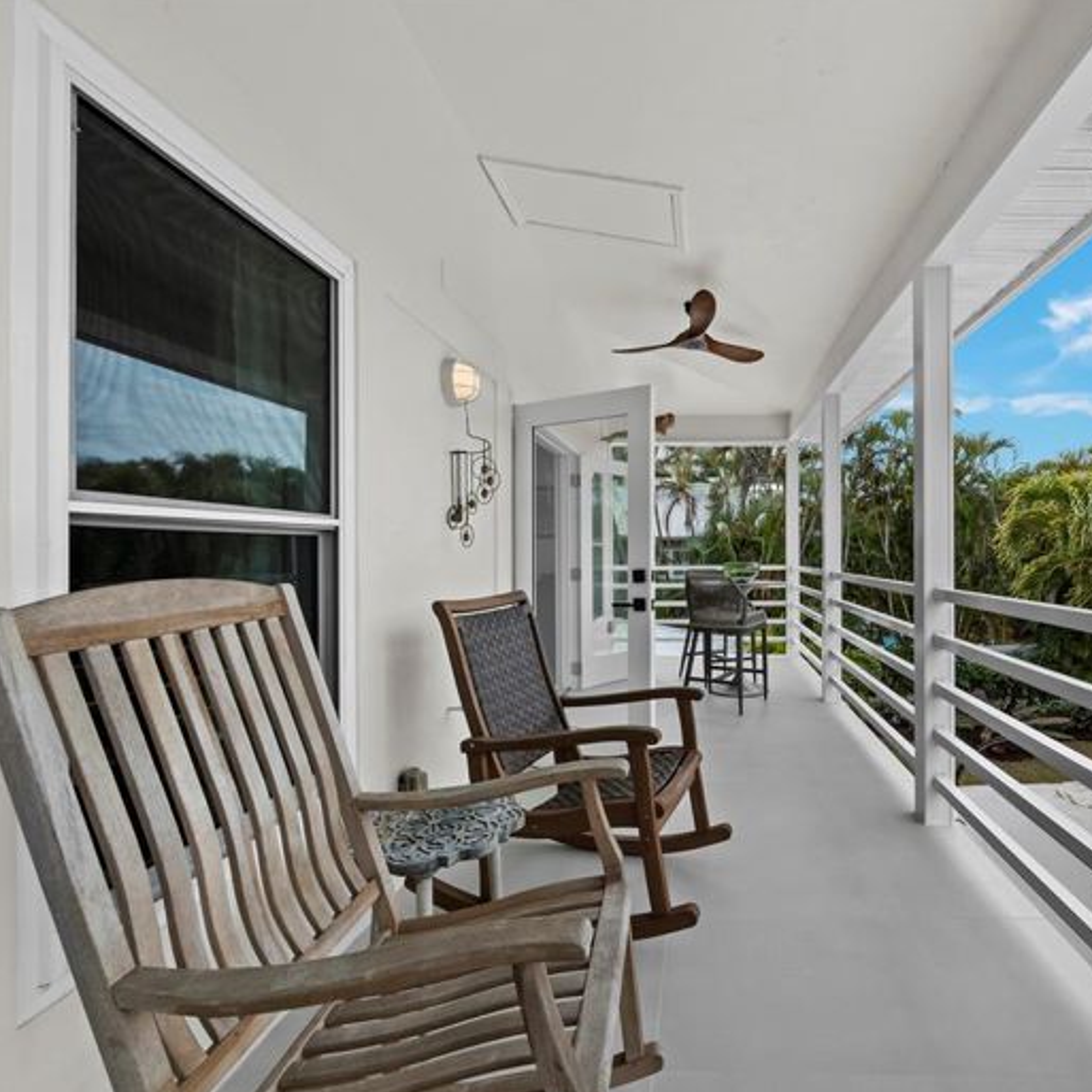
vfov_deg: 84.0
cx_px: 697
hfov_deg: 82.0
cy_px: 555
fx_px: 607
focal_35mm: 17
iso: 320
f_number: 14
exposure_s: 1/25
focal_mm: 7
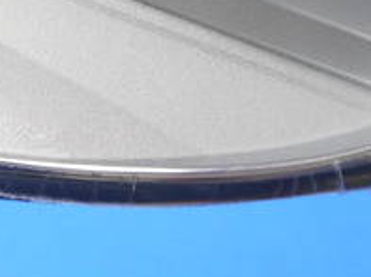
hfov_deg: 23.8
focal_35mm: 81
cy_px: -24
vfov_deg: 17.6
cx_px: 77
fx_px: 867
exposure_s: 1/30
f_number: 3.7
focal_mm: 4.5
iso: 125
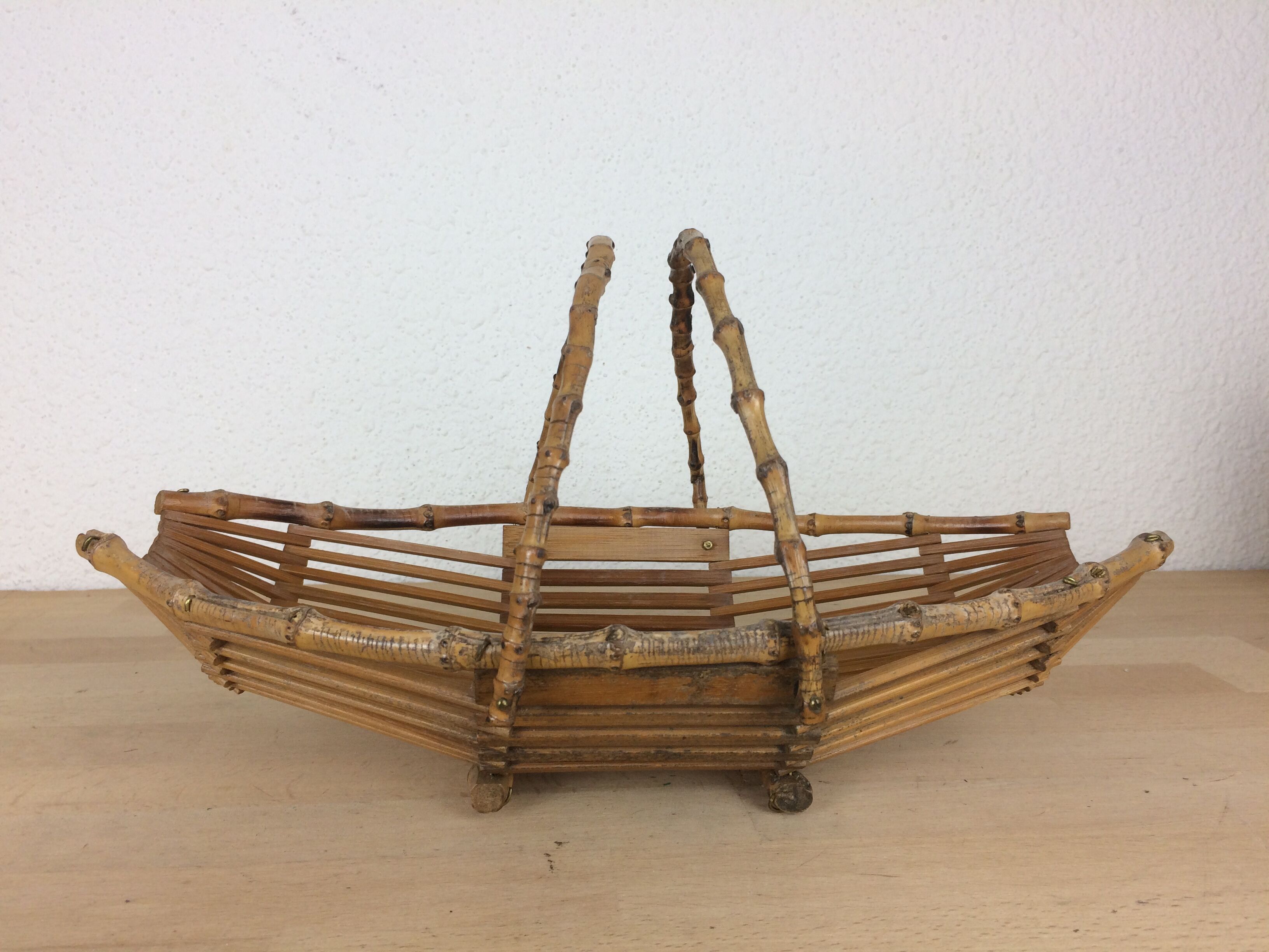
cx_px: 634
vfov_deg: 48.2
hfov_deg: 61.7
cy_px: 476
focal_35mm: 29
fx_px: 1063
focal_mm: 4.15
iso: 50
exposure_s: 1/100
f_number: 2.2
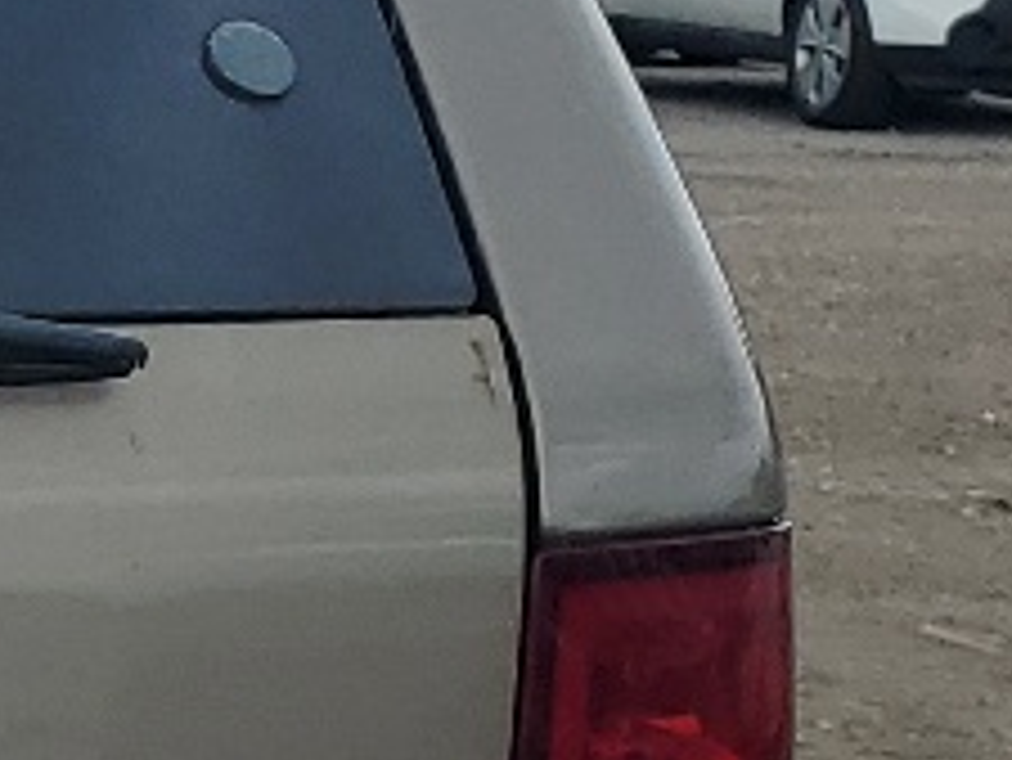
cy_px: 729
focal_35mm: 185
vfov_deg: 8.0
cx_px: -1421
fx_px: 5411
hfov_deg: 9.5
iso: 50
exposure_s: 1/2000
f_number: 1.5
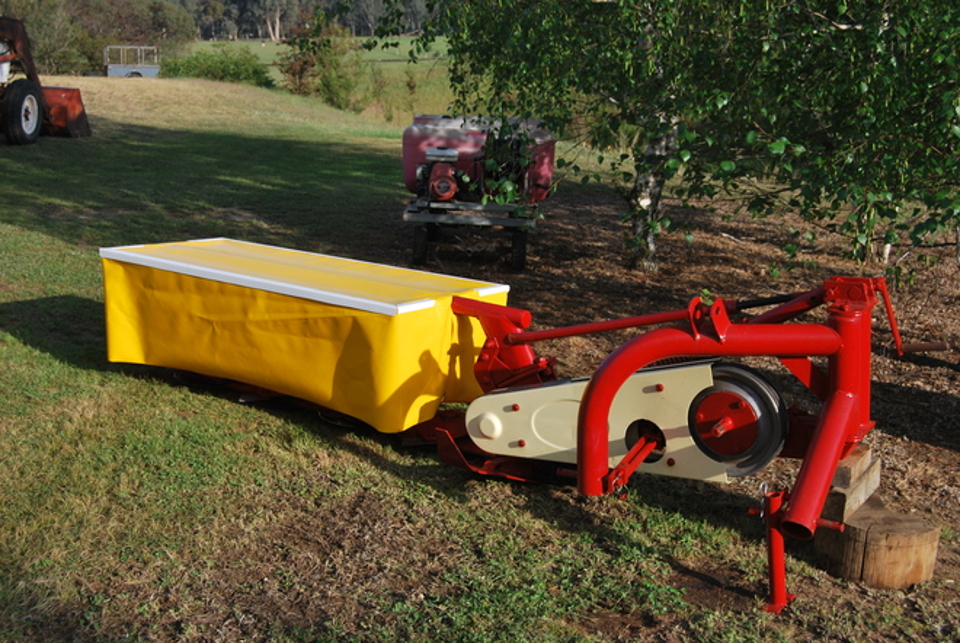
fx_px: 1282
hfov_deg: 41.1
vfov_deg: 28.2
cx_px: 480
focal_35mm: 48
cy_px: 322
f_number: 8
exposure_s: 1/250
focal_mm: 32
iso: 100
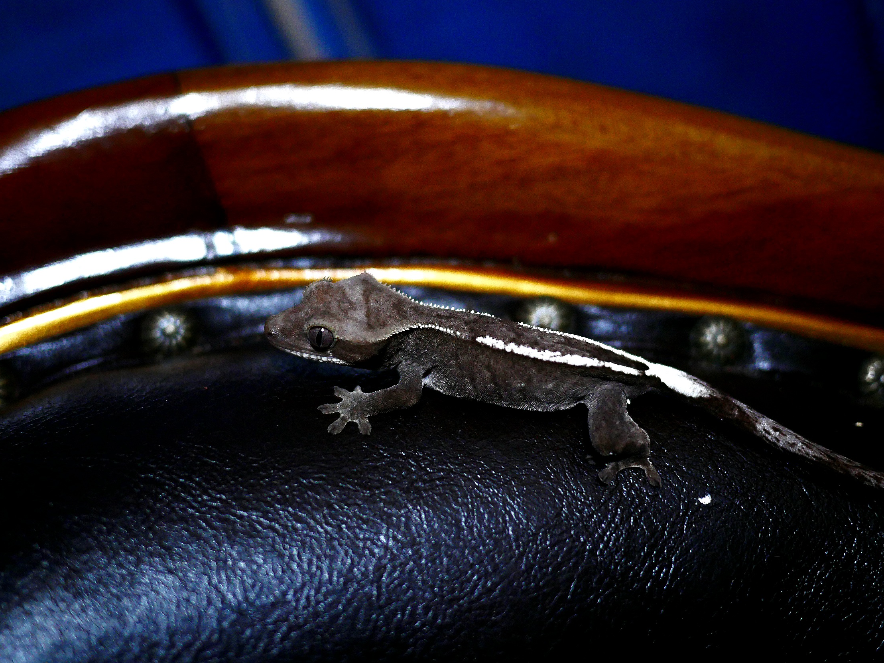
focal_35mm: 41
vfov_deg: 35.1
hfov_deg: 45.8
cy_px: 335
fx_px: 1047
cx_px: 436
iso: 1250
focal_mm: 20
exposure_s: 1/60.2
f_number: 1.7
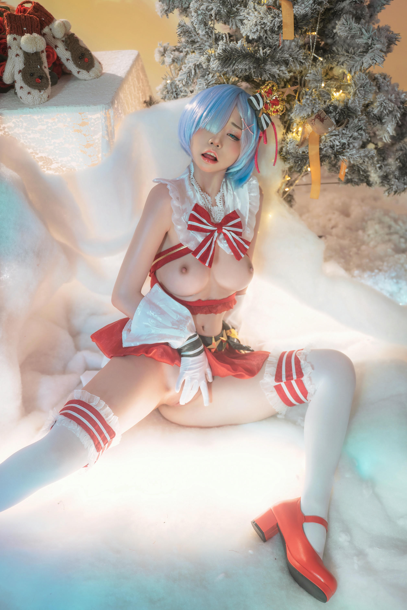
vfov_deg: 54.4
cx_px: 204
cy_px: 305
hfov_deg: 37.9
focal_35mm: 35
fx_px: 593
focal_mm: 35
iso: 200
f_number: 2.8
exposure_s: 1/60
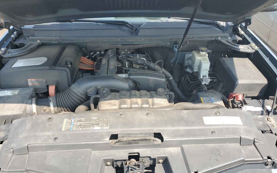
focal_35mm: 28
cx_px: 137
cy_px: 90
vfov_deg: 44.5
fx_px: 211
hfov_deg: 66.5
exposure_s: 1/625
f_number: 1.5
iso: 50
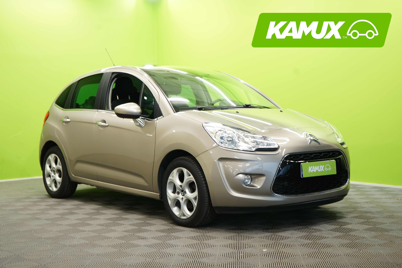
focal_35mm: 52
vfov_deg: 26.0
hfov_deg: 38.2
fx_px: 581
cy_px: 134
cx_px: 201
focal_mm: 52
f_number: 5
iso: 320
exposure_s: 1/15
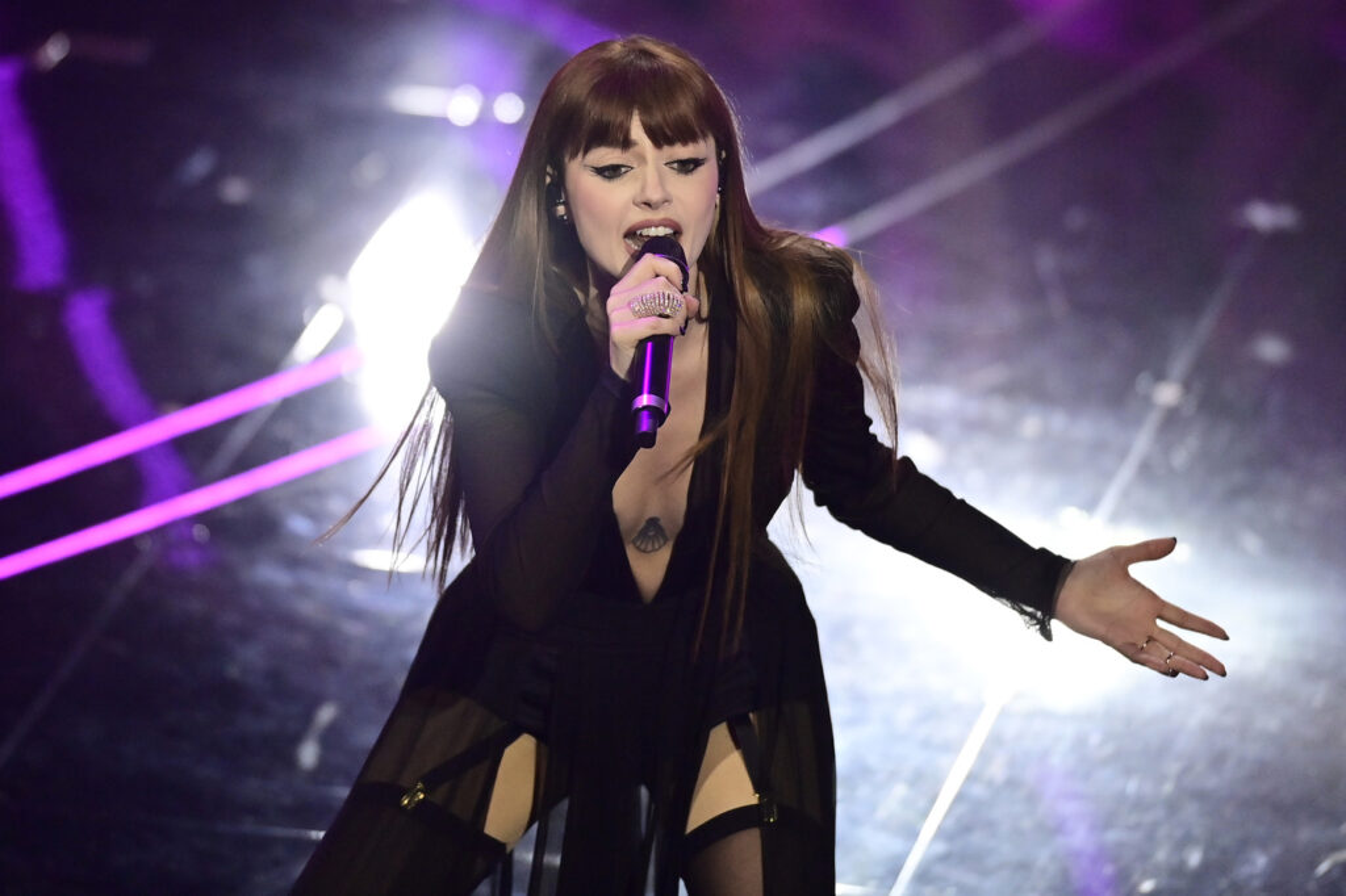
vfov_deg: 4.6
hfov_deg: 6.9
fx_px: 11212
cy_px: 448
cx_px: 673
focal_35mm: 300
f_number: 2.8
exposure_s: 1/800
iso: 4000
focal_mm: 300
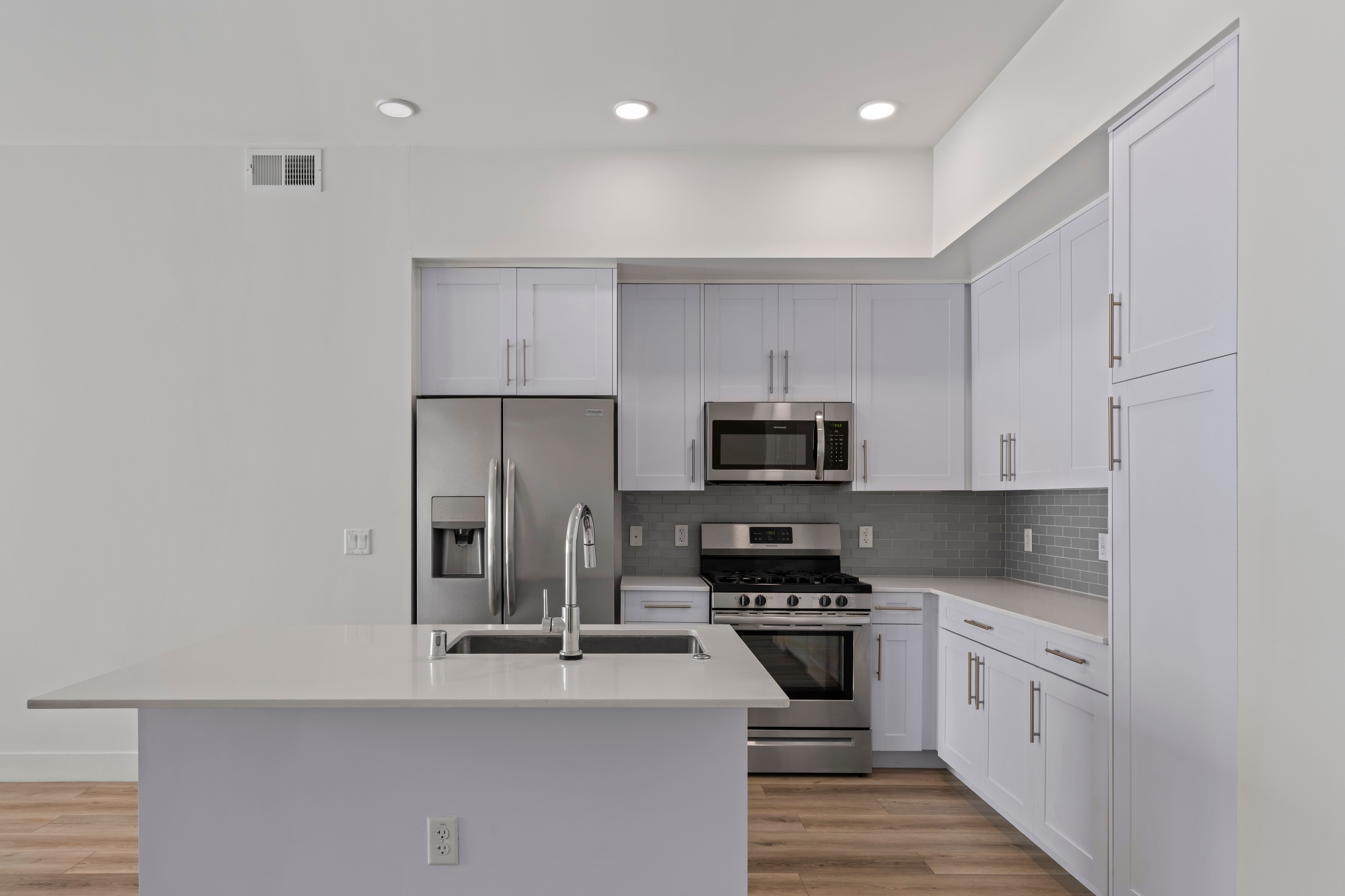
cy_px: 520
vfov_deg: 56.9
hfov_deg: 78.5
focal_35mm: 22
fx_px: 822
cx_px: 629
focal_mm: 18
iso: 200
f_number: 8
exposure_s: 1/2
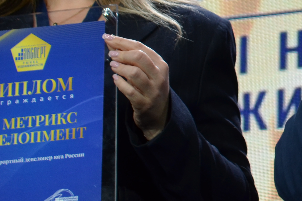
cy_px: -53
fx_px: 2237
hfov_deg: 7.7
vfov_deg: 5.1
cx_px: 349
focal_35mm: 267
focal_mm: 55
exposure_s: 1/80
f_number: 5.6
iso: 400
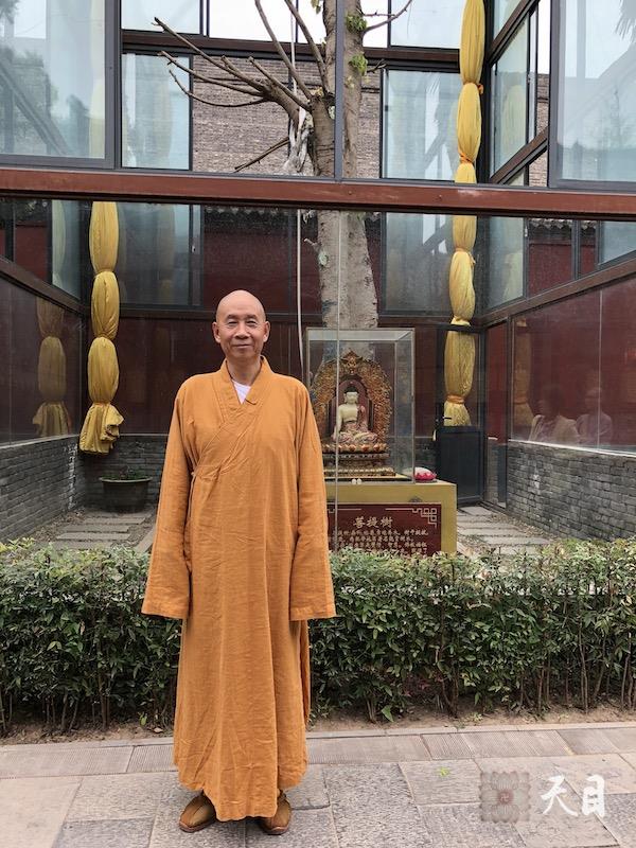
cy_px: 424
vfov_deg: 63.4
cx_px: 318
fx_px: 686
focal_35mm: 28
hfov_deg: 49.7
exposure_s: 1/173
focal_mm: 3.99
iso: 20
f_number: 1.8
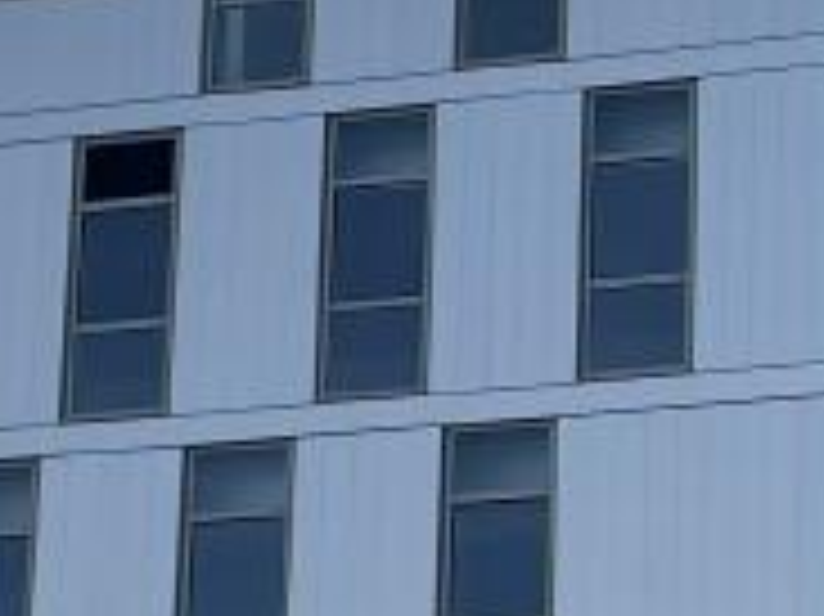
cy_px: 558
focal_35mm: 182
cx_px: 932
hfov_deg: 10.7
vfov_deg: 8.1
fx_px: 4329
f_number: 1.6
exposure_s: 1/4831
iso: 32
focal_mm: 4.2
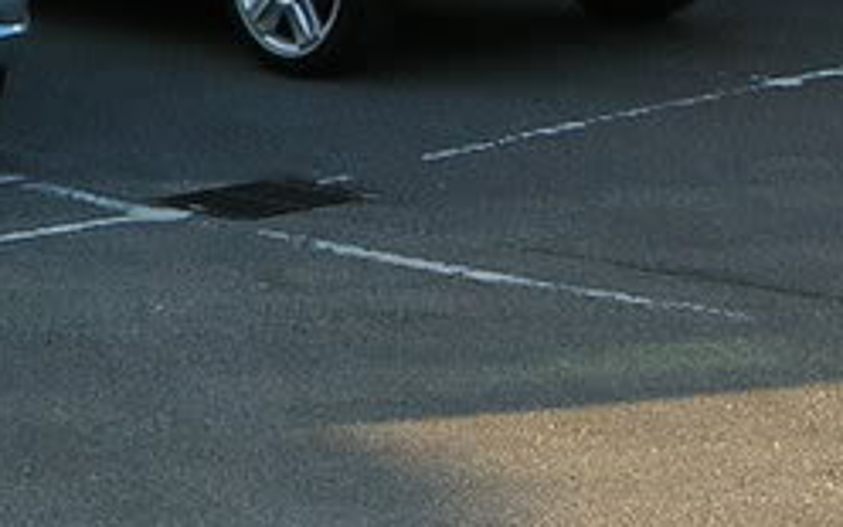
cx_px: -503
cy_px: 44
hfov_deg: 11.9
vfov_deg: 7.9
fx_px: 3814
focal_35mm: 166
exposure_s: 1/122
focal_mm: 7.8
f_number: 4.8
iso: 64
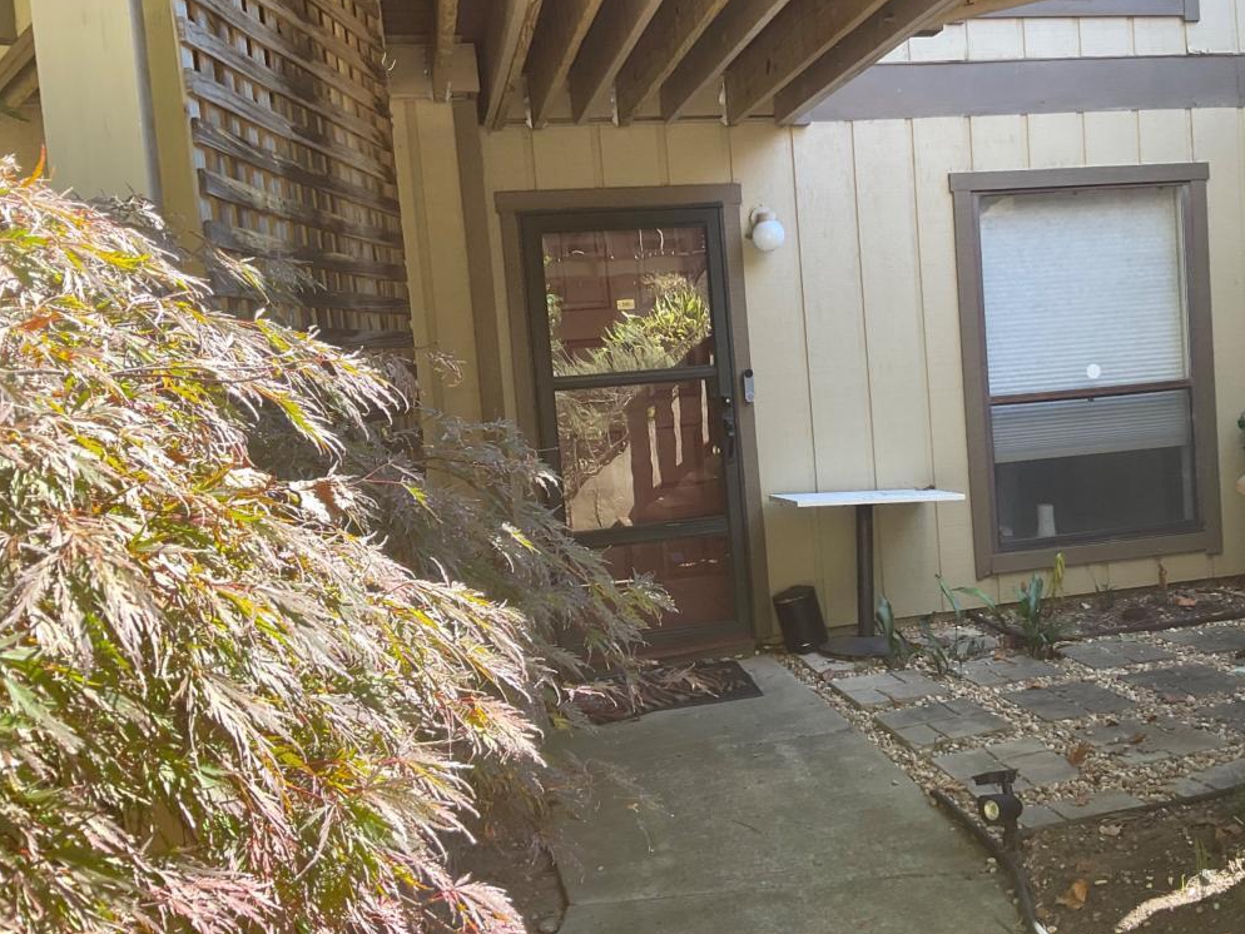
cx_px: 744
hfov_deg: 52.3
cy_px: 431
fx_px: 1259
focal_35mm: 35
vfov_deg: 40.7
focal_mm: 3
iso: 25
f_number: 1.8
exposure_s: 1/122
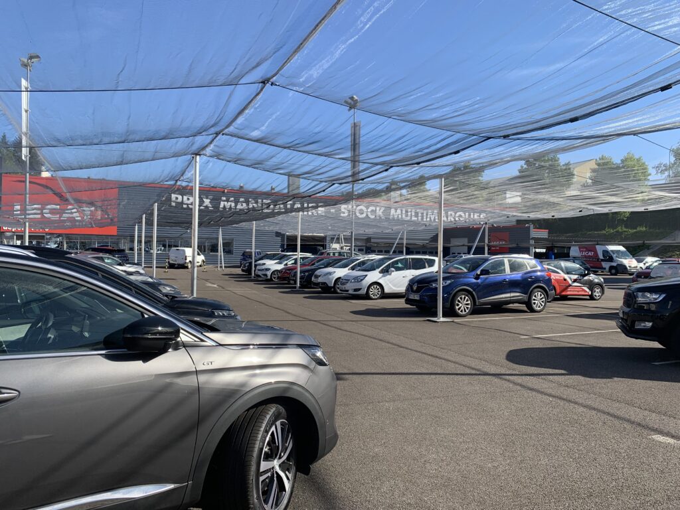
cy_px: 255
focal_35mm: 26
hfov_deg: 67.3
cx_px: 340
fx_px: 511
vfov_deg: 53.1
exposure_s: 1/1350
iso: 25
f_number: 1.8
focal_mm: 4.25
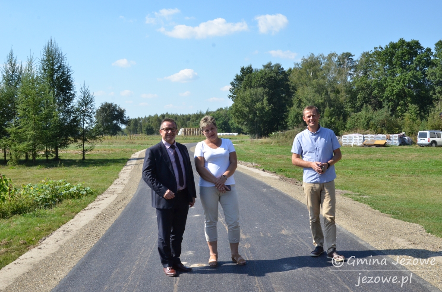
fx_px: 515
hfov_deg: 46.5
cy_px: 146
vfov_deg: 31.7
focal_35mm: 42
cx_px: 221
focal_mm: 28
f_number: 13
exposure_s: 1/640
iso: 1000
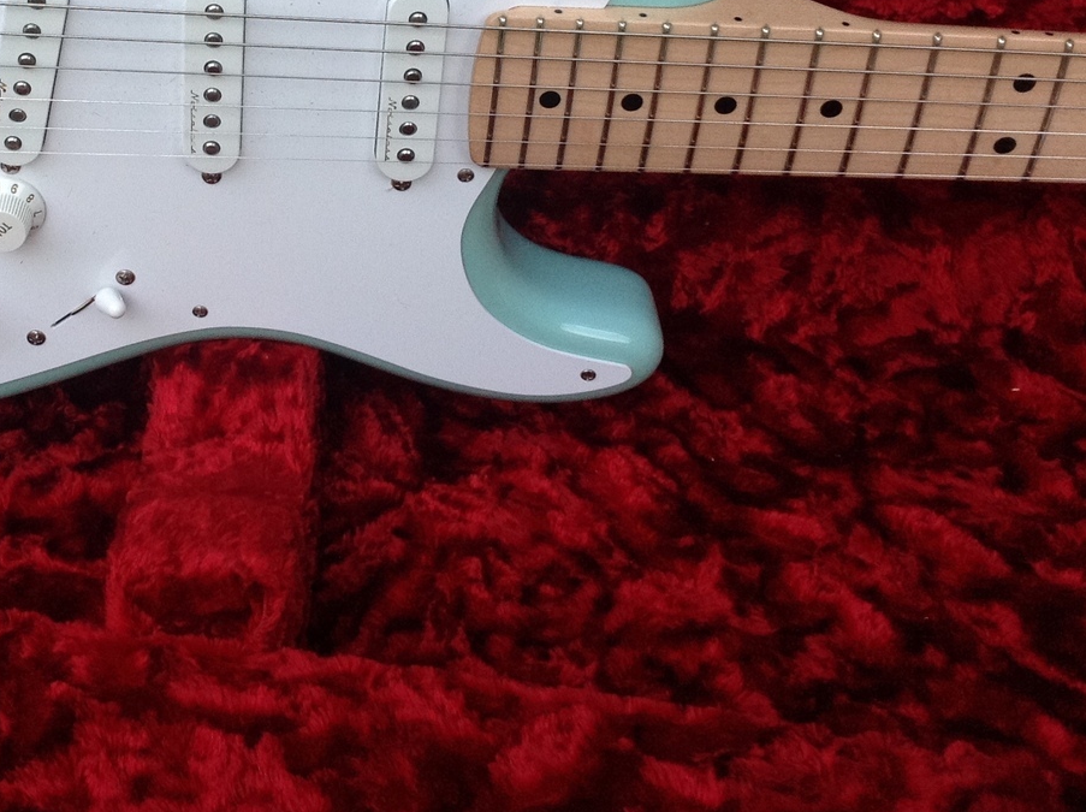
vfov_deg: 23.1
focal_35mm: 62
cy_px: 116
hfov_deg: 30.6
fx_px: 1943
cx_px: 247
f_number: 2.4
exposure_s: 1/120
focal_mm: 4.28
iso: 100
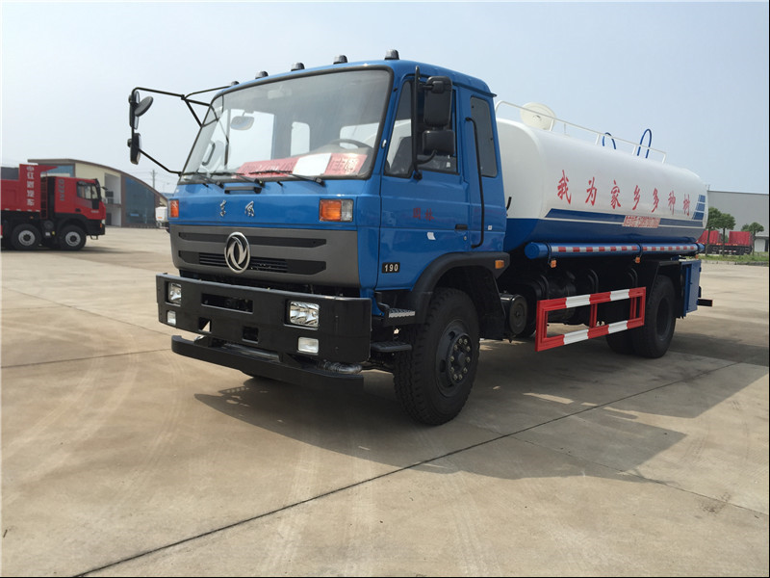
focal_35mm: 29
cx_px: 385
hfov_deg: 61.7
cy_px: 289
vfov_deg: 48.2
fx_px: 645
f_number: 2.2
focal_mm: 4.15
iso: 32
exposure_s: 1/2083
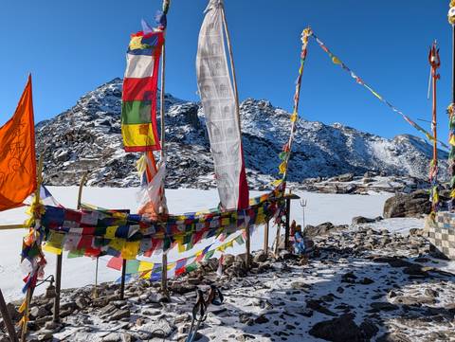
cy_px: 171
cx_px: 228
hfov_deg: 71.5
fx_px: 316
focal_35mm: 24
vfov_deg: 56.9
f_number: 1.68
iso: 19
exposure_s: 1/1314
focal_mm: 6.9
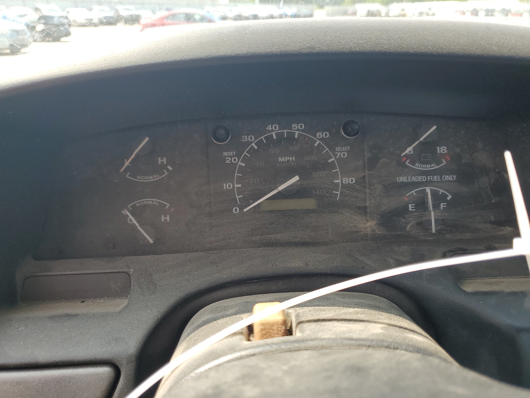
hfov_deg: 67.3
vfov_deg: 53.1
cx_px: 265
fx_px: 398
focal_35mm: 26
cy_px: 199
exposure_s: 1/455
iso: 50
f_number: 1.5
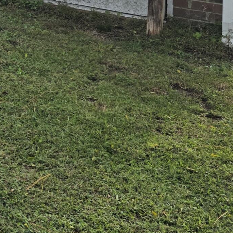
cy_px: -131
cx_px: -233
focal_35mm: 89
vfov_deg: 17.3
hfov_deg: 15.5
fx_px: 678
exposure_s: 1/1480
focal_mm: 6.3
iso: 12
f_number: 1.7
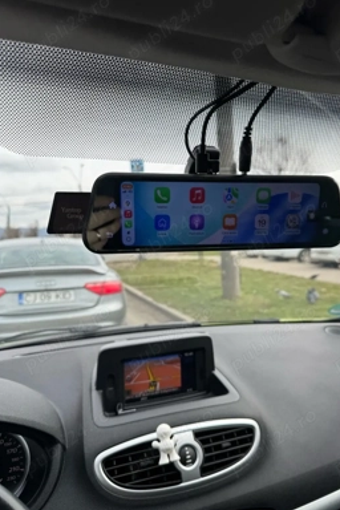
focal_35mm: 26
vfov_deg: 69.4
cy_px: 251
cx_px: 197
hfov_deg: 49.4
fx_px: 368
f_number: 1.78
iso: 80
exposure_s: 1/925
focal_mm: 6.76
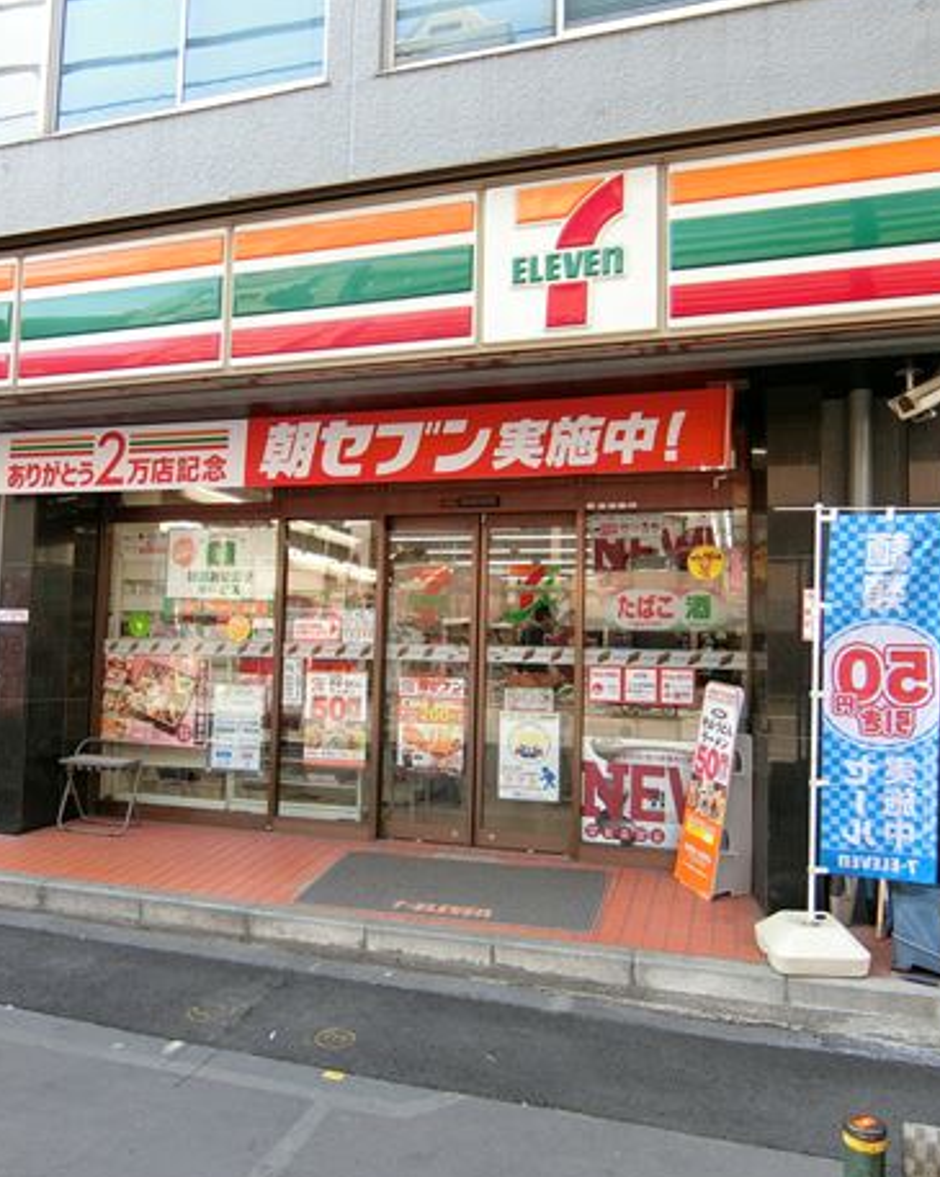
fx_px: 905
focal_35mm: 26
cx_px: 438
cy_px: 595
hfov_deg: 54.8
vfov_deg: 66.1
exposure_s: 1/125
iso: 80
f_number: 2.7
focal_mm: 4.06
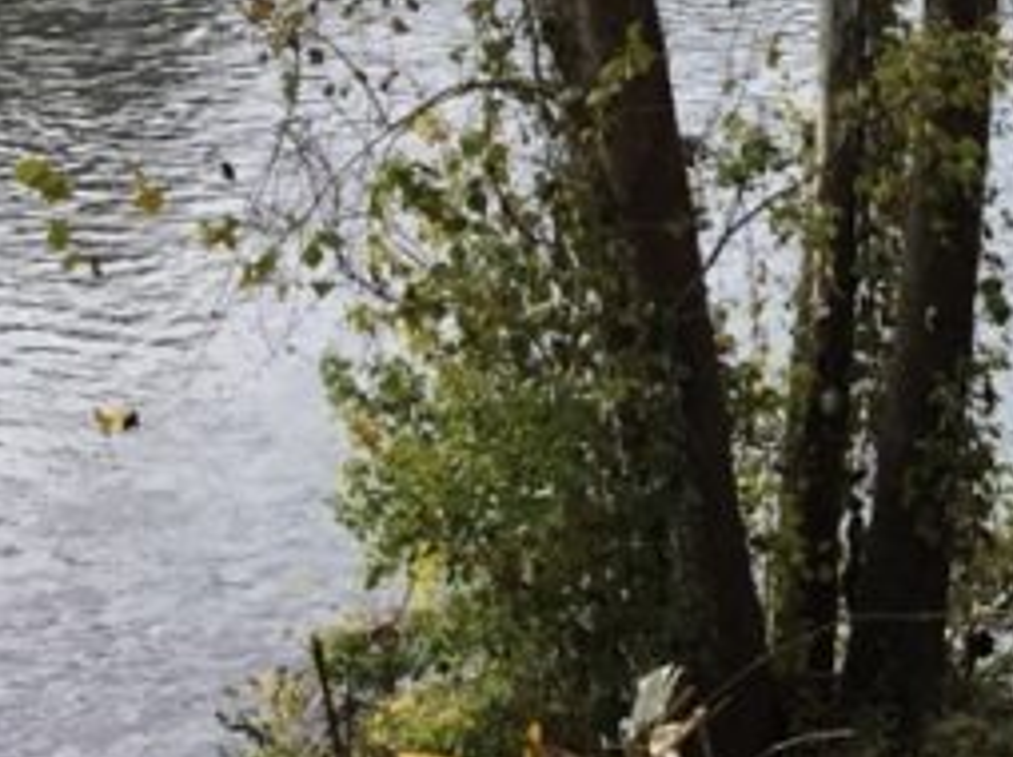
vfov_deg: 11.8
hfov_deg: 14.2
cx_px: 1739
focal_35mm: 125
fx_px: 3655
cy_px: 143
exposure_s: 1/471
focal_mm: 3.3
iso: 25
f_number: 2.4
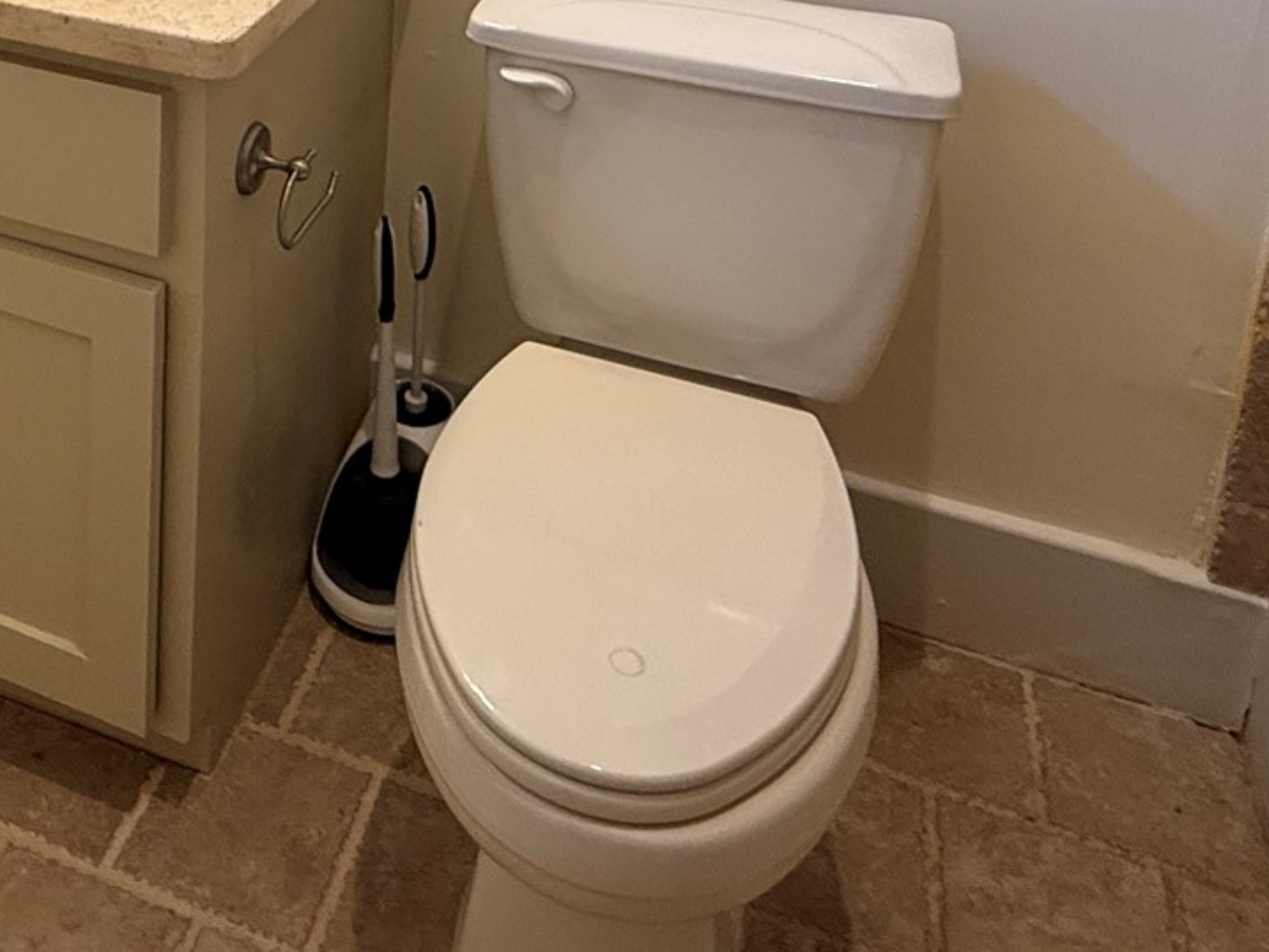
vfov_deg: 30.2
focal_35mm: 40
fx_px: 1467
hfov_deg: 44.7
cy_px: -212
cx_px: 271
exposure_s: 1/120
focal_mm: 2.22
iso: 160
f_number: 2.2
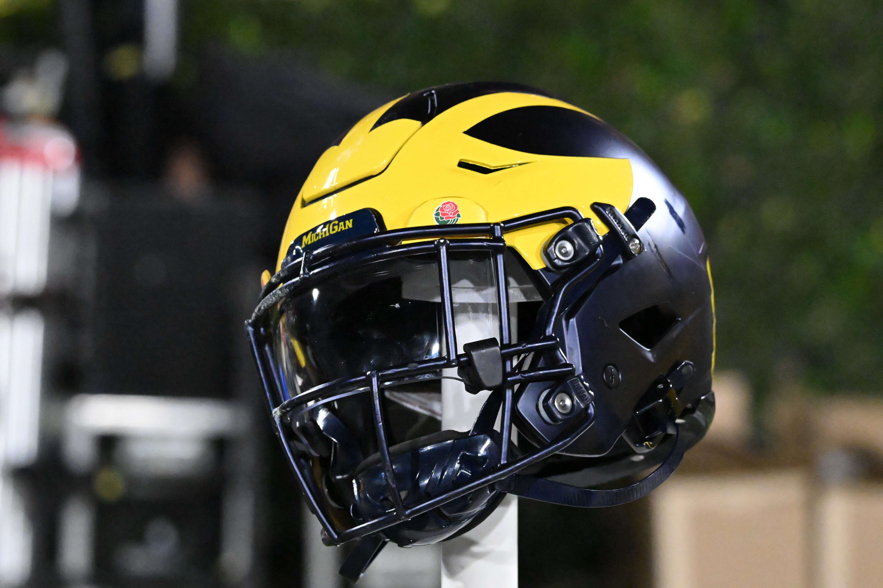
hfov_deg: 9.5
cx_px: 442
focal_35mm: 217
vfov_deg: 6.3
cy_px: 294
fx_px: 5321
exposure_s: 1/3200
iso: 16000
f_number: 5
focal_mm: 145
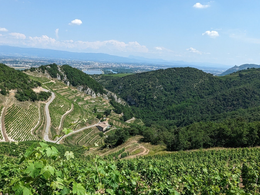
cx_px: 102
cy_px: 129
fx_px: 210
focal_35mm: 28
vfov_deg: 48.9
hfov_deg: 62.8
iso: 49
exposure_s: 1/1499
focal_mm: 2.35
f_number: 2.2
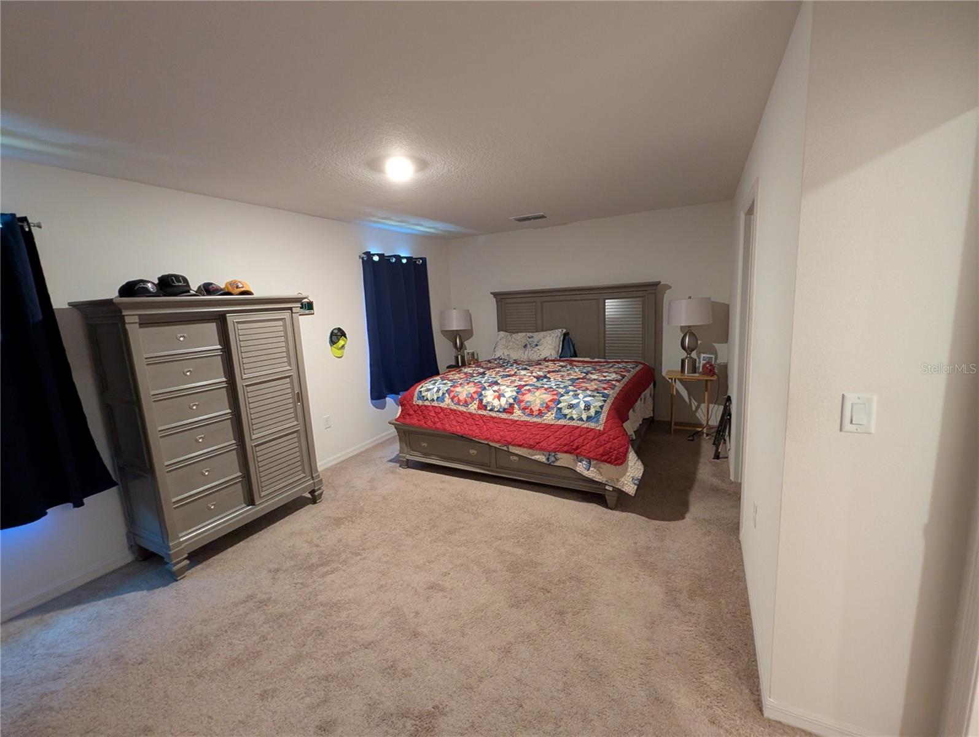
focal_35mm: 13
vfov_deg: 90.1
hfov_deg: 106.1
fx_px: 368
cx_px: 490
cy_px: 368
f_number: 2.2
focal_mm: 1.95
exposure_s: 1/30
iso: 471
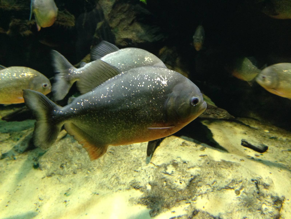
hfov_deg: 55.4
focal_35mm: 33
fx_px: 277
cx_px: 146
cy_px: 110
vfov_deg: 42.9
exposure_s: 1/20
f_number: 2.4
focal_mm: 4.12
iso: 320
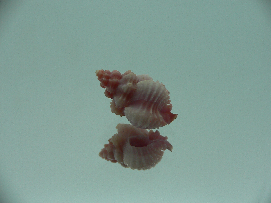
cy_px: 102
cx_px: 136
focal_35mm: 35
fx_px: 274
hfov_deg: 52.6
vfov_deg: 40.7
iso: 80
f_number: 2.8
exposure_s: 1/80
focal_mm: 4.6
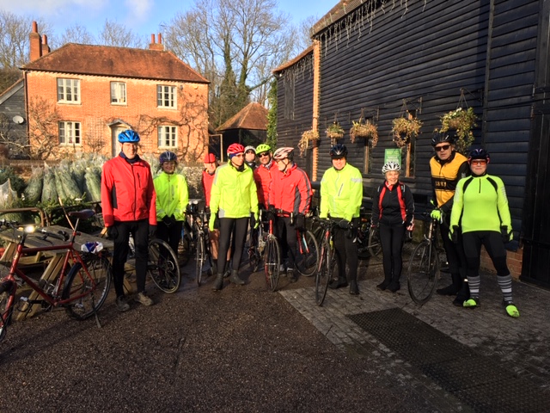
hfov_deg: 61.7
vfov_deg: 48.2
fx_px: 461
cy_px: 206
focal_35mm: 29
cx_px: 275
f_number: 2.2
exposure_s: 1/578
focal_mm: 4.15
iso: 25
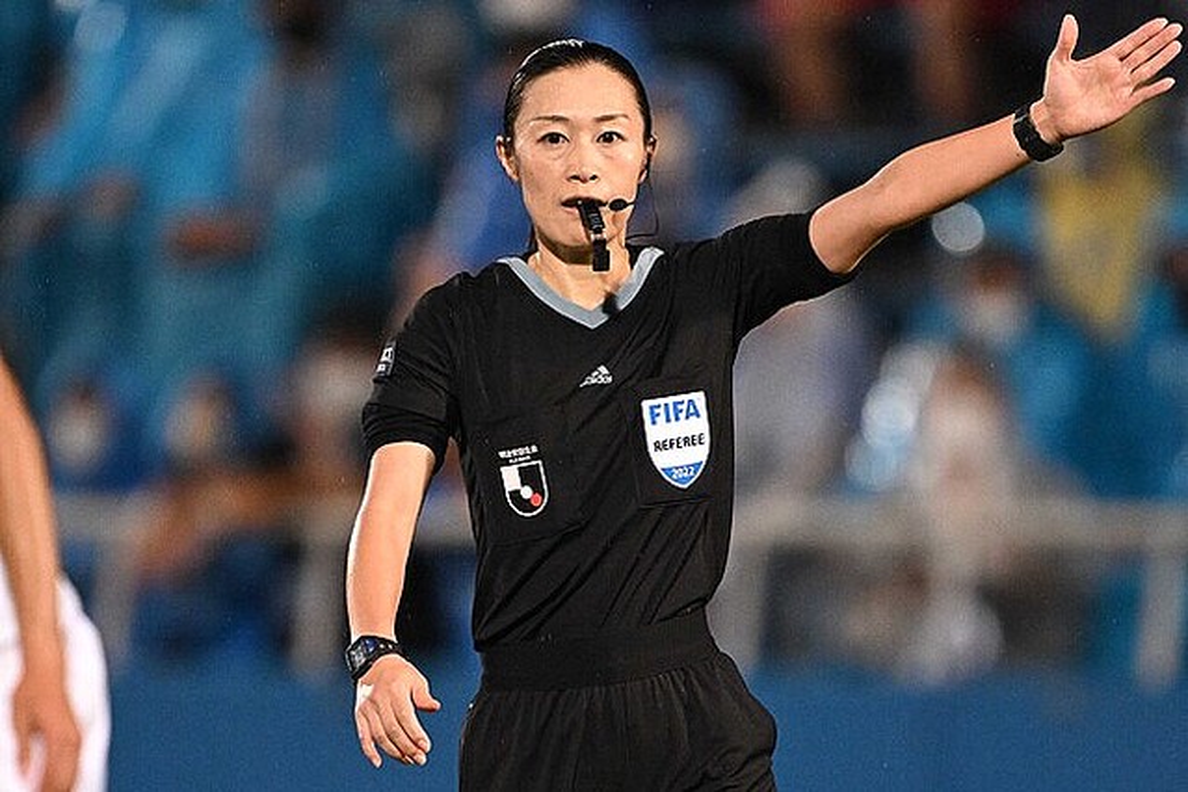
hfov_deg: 3.7
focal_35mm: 560
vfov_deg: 2.5
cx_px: 594
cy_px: 396
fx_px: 18479
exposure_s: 1/1250
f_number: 4
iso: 5000
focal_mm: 560
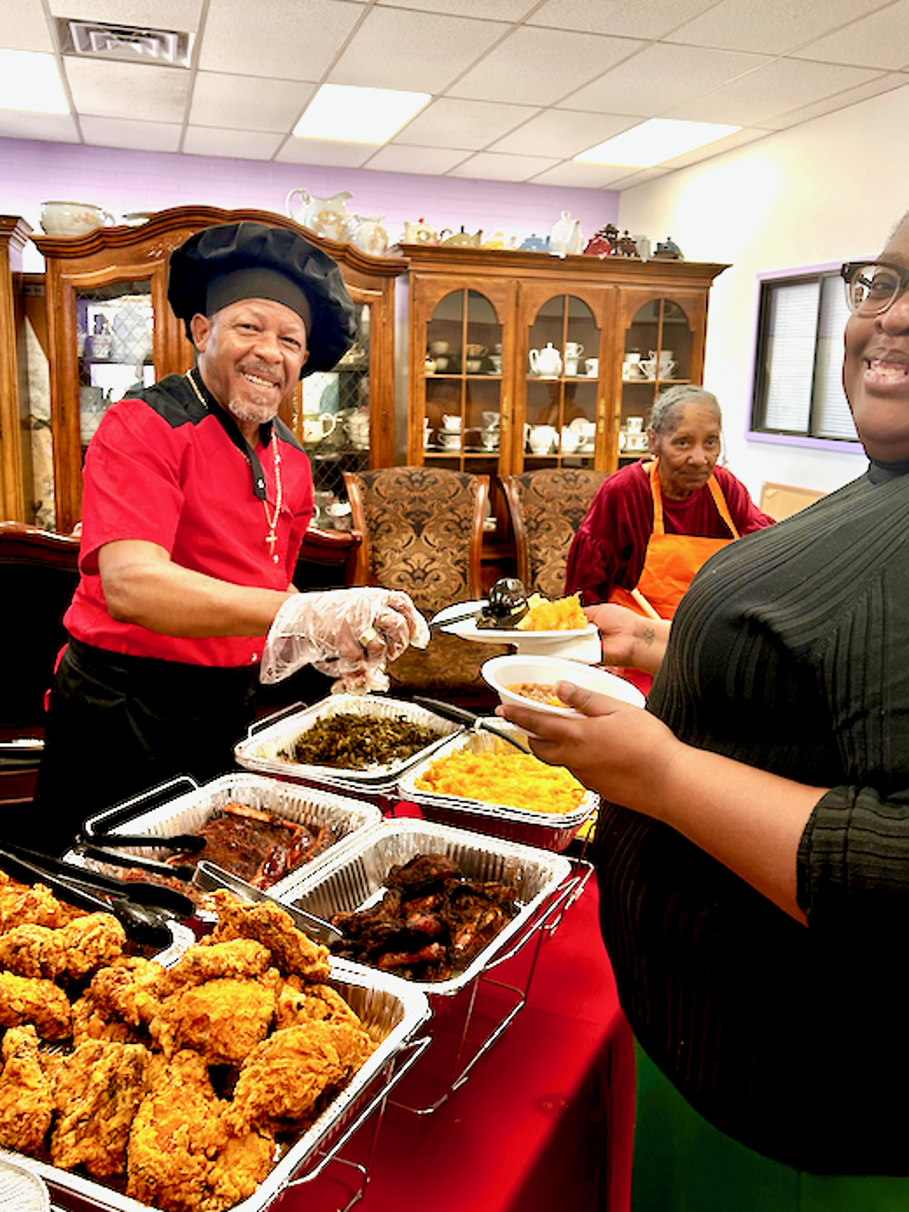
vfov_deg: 59.9
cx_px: 475
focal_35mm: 30
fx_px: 1050
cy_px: 567
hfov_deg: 46.8
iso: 125
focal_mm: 5.7
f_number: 1.5
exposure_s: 1/60
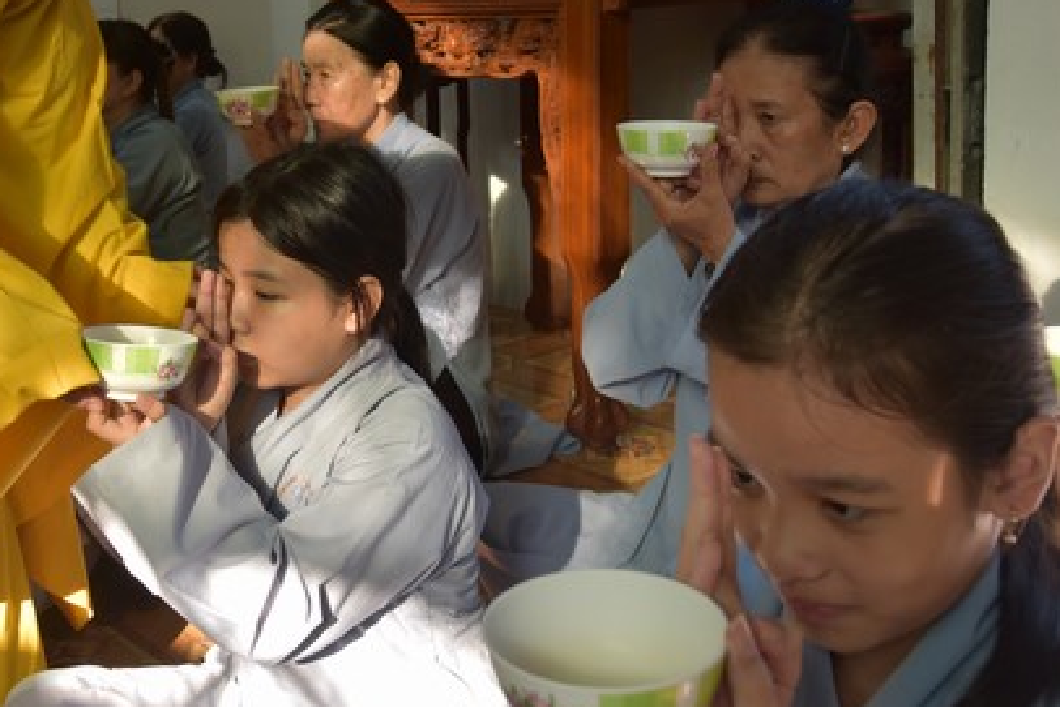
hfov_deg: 40.3
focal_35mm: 48
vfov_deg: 27.7
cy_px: 175
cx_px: 313
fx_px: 1414
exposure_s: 1/125
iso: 400
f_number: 6.3
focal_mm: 30
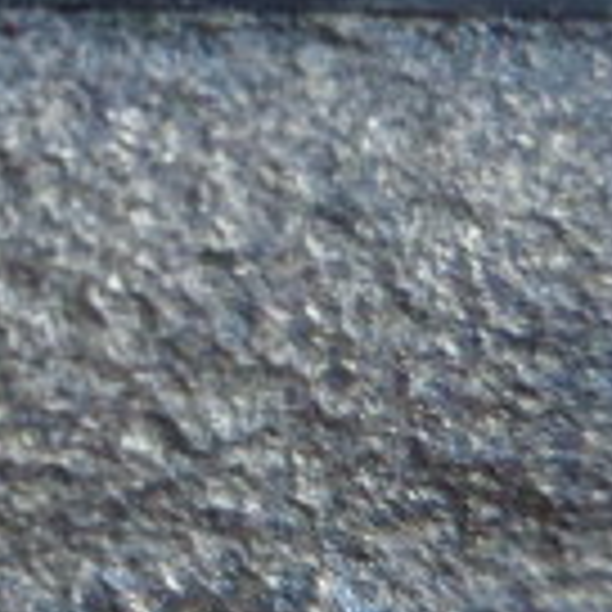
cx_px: -486
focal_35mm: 308
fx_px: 6161
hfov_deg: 5.6
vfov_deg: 5.7
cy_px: -50
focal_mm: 6.64
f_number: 4.7
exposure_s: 1/6
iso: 200
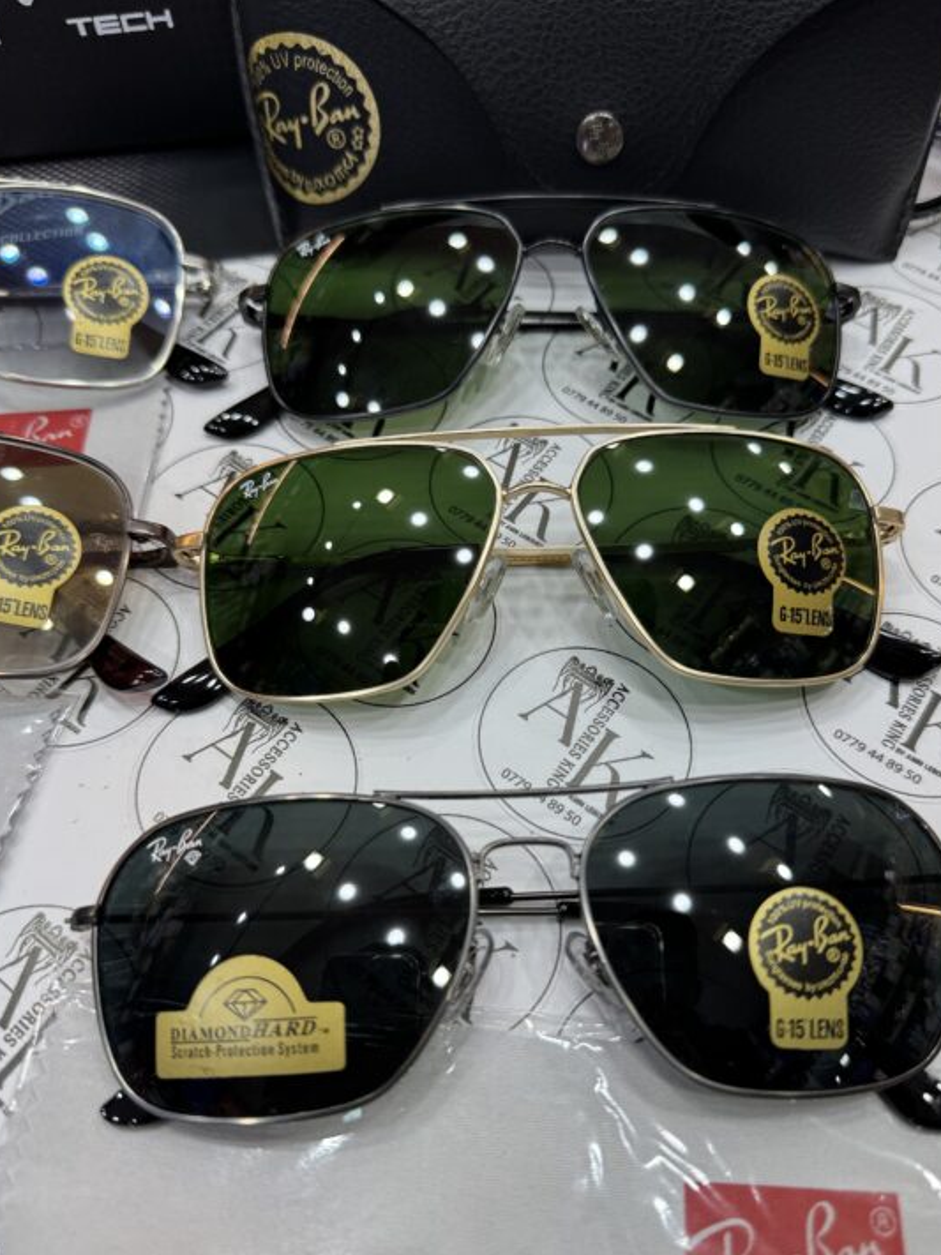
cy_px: 635
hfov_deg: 51.3
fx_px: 979
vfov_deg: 65.3
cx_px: 507
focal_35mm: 27
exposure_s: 1/100
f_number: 1.78
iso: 80
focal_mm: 6.76
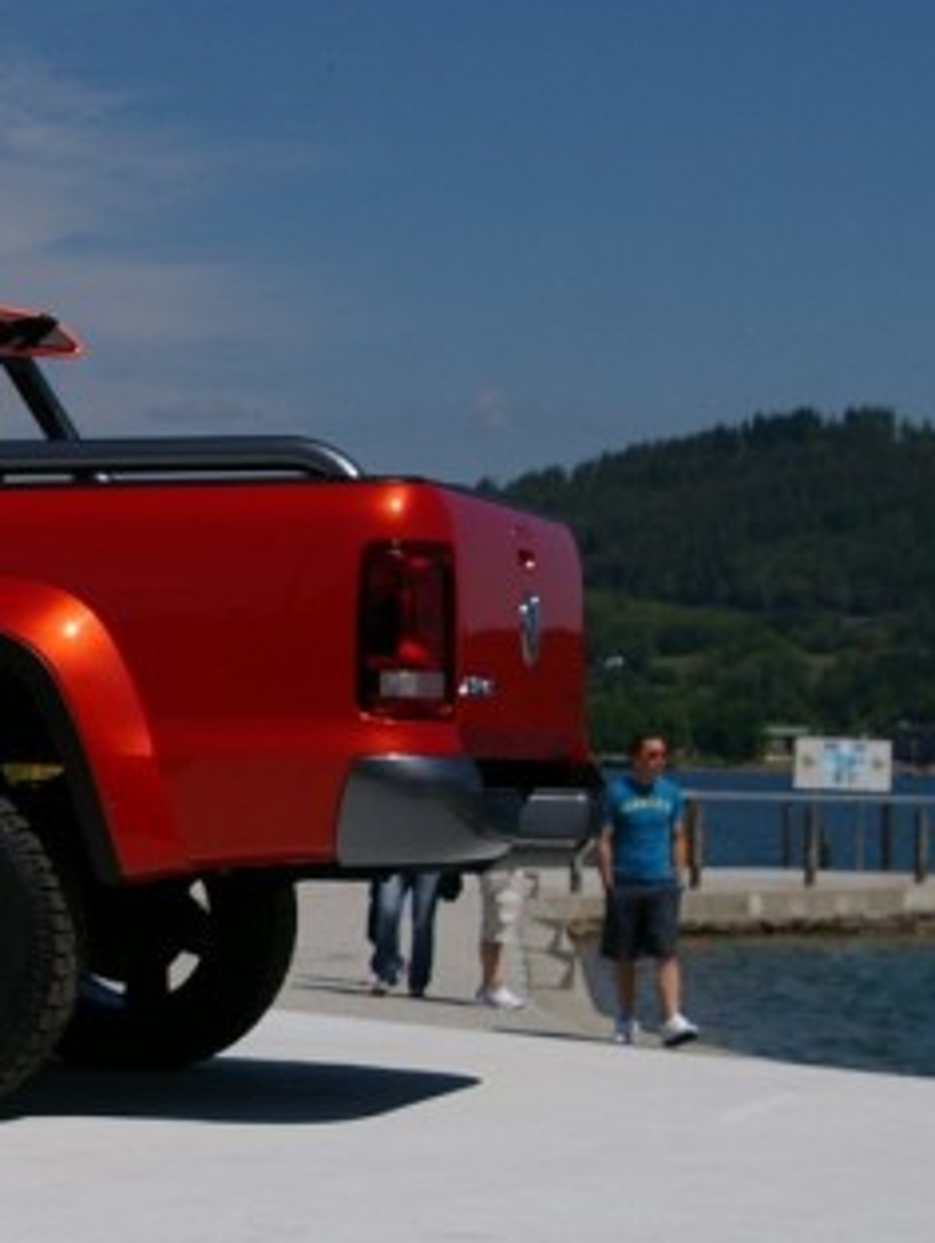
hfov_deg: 12.0
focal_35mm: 121
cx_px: -158
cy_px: 754
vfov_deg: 16.2
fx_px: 4360
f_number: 5.6
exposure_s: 1/2000
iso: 200
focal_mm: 33
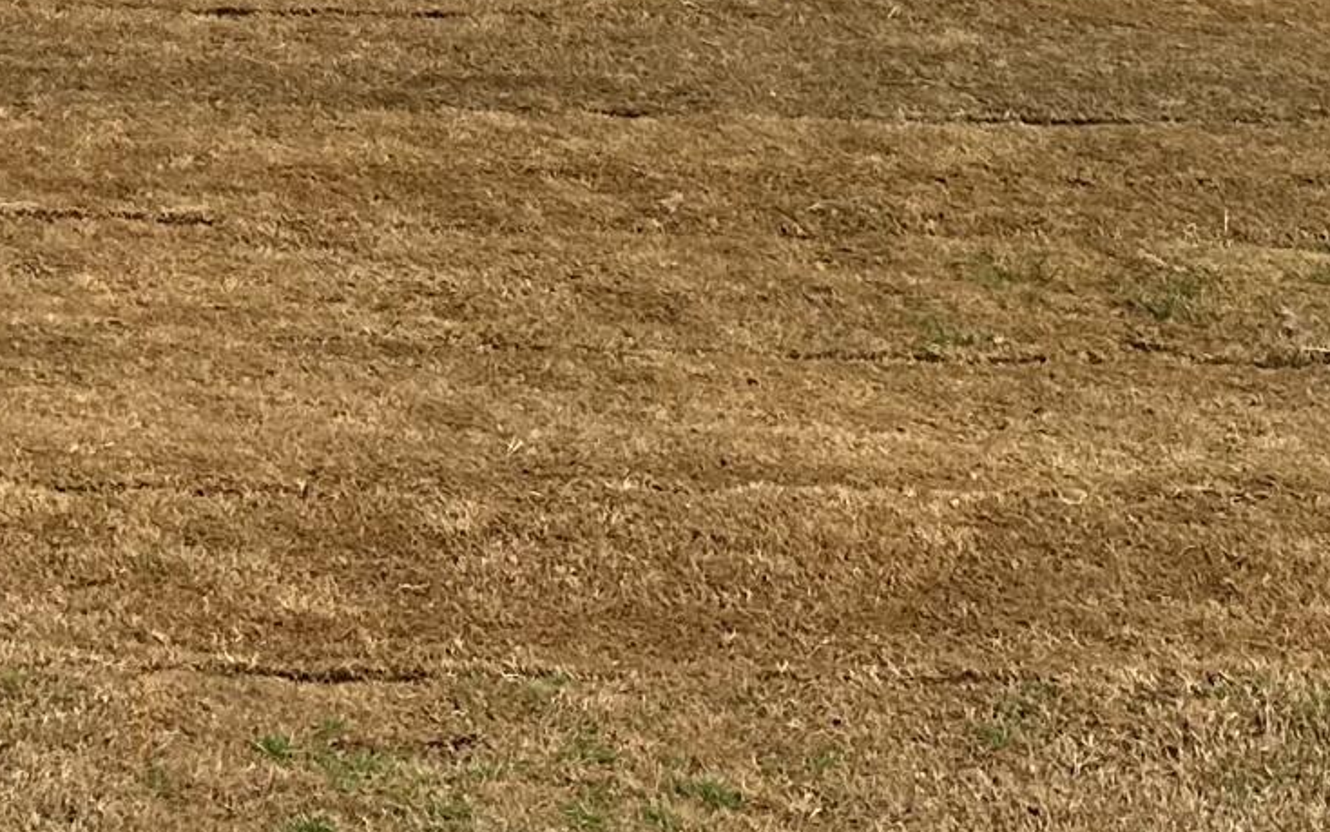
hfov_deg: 19.6
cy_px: -1089
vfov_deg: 10.9
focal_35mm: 104
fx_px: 3770
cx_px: 87
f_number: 1.78
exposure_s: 1/2660
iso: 80
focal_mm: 6.86
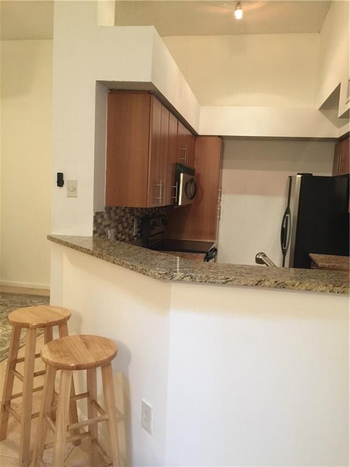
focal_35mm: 29
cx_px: 175
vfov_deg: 61.7
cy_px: 234
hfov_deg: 48.2
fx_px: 391
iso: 100
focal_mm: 4.15
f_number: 2.2
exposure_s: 1/15
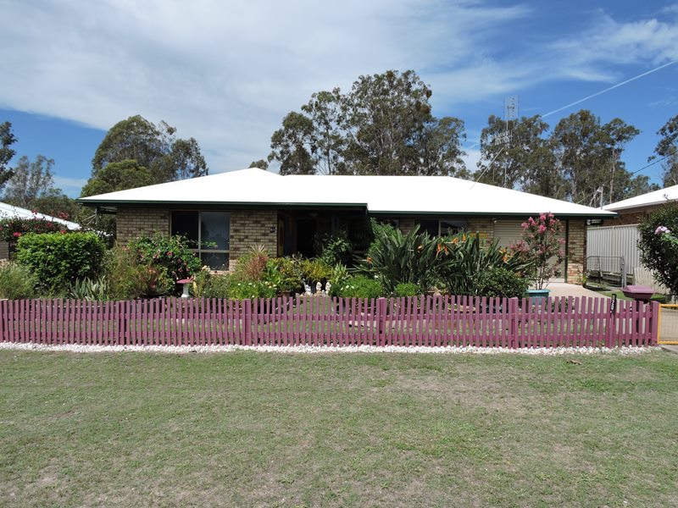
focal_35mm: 24
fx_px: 470
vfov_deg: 56.8
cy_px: 254
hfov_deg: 71.6
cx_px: 339
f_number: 4.2
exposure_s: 1/1250
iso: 100
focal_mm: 4.3
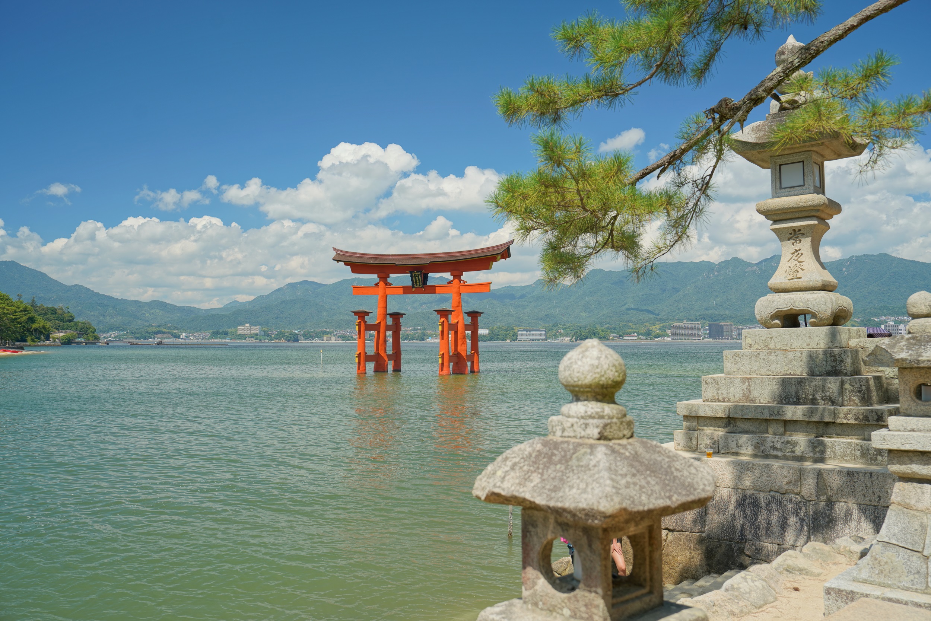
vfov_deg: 42.3
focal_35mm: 31
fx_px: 802
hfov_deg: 60.3
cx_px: 466
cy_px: 310
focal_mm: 31
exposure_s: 1/200
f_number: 5
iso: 100
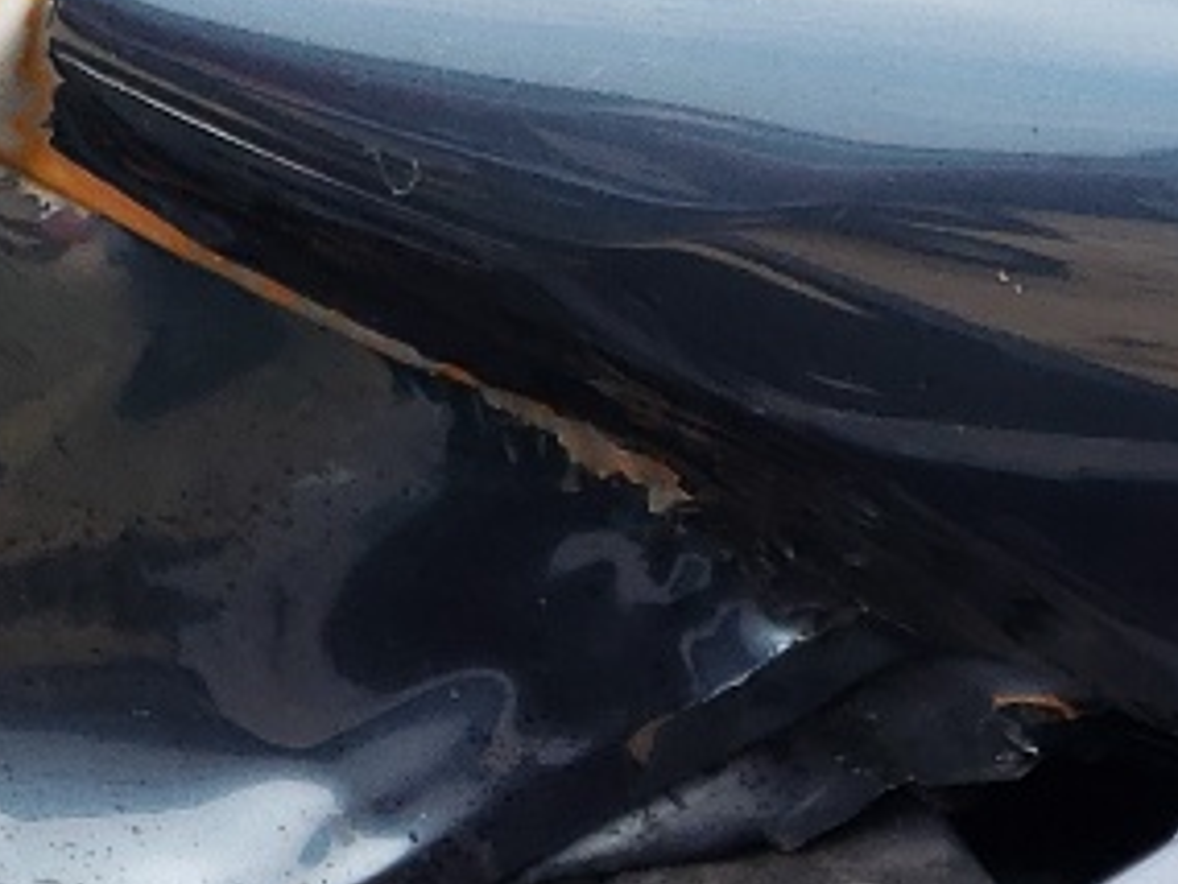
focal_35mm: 146
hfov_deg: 13.3
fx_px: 4971
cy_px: 1561
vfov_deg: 9.7
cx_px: 1190
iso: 50
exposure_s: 1/833
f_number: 1.5
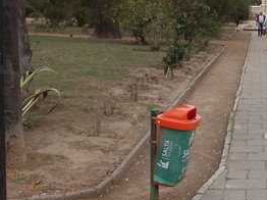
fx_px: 632
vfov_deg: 17.8
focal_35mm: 82
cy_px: 47
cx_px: 275
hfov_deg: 22.8
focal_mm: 4
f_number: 2.7
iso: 80
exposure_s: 1/320
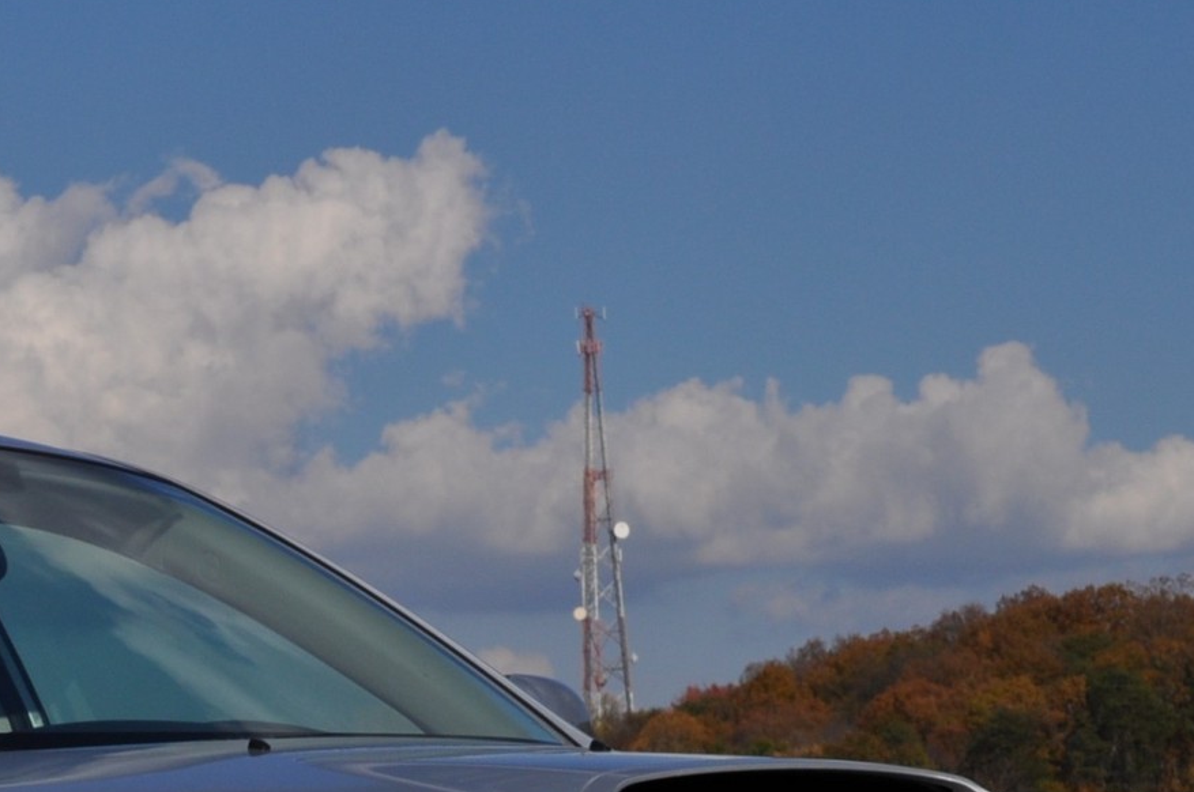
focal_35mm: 154
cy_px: 1068
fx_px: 5100
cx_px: 20
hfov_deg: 13.2
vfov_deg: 8.7
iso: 200
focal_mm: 36
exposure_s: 1/640
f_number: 13
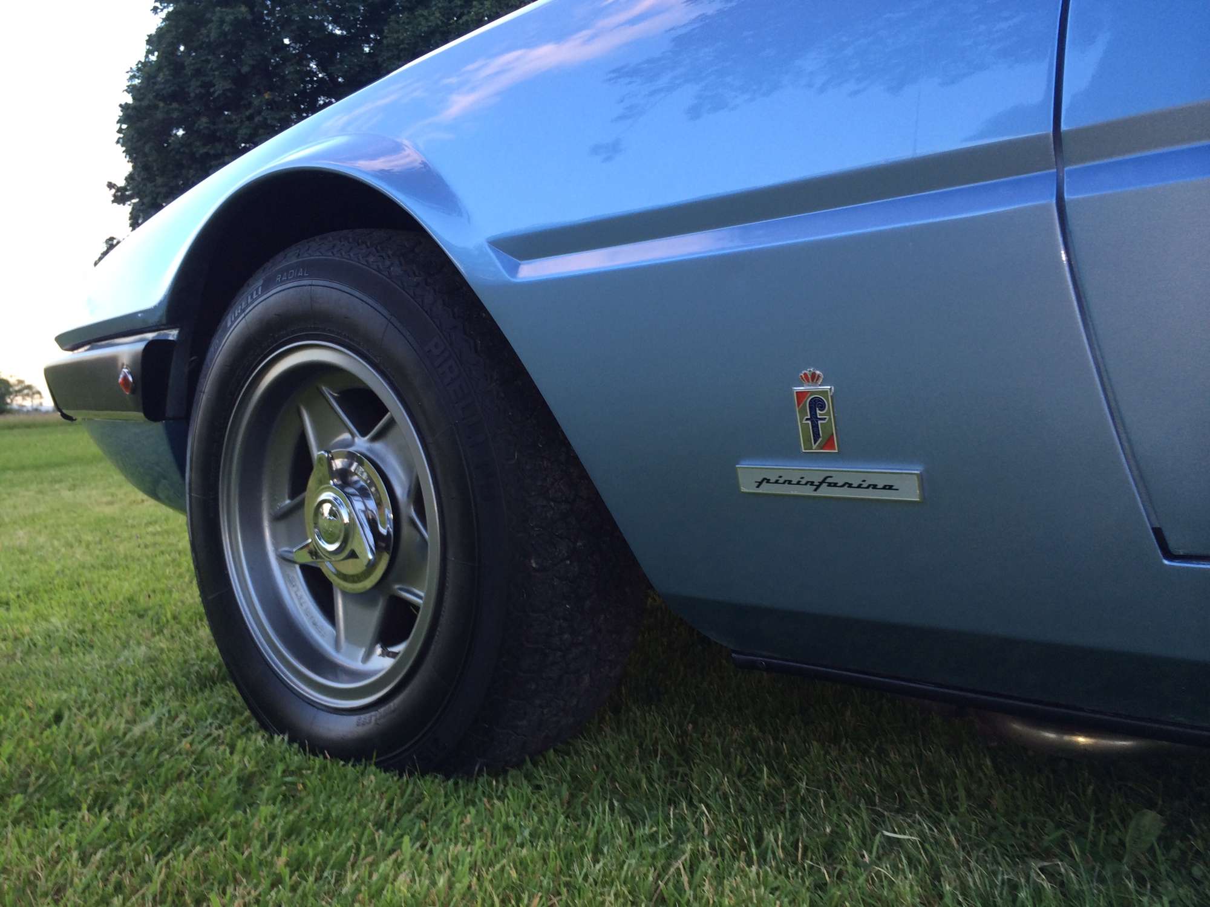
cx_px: 605
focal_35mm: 30
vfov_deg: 46.8
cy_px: 454
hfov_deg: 60.0
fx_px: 1049
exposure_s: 1/40
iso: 32
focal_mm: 4.12
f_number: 2.2
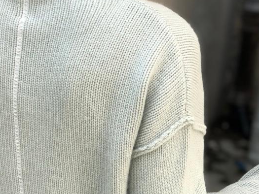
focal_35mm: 97
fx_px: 726
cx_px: 84
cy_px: 172
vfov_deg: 15.1
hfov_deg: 20.2
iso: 16
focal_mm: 6
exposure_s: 1/292
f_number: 2.4
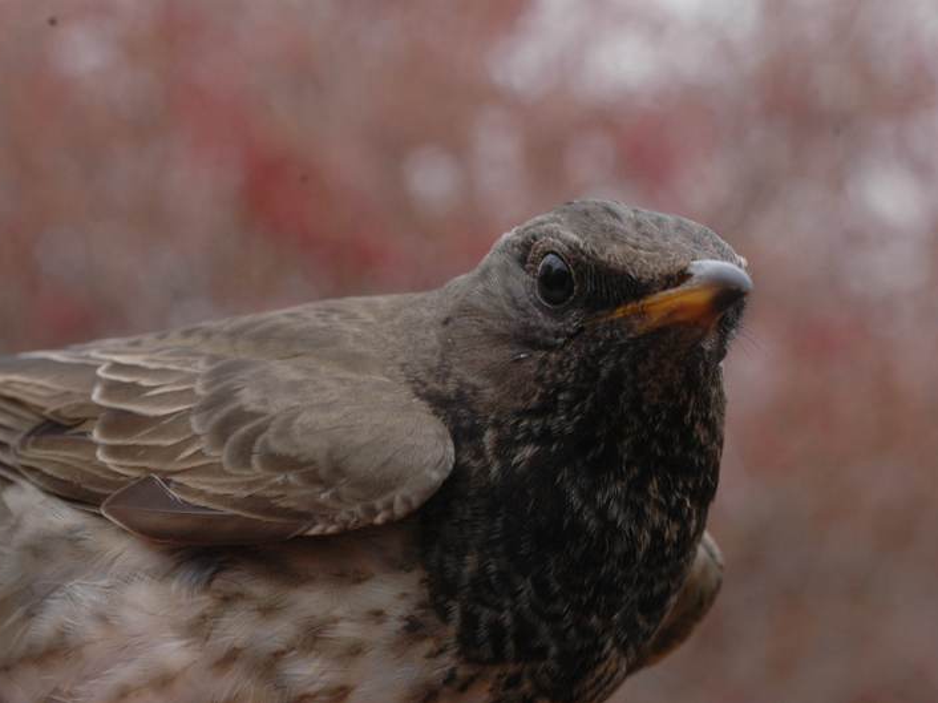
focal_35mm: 98
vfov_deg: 15.1
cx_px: 510
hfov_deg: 20.0
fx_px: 2655
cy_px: 352
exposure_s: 1/30
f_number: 11
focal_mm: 60
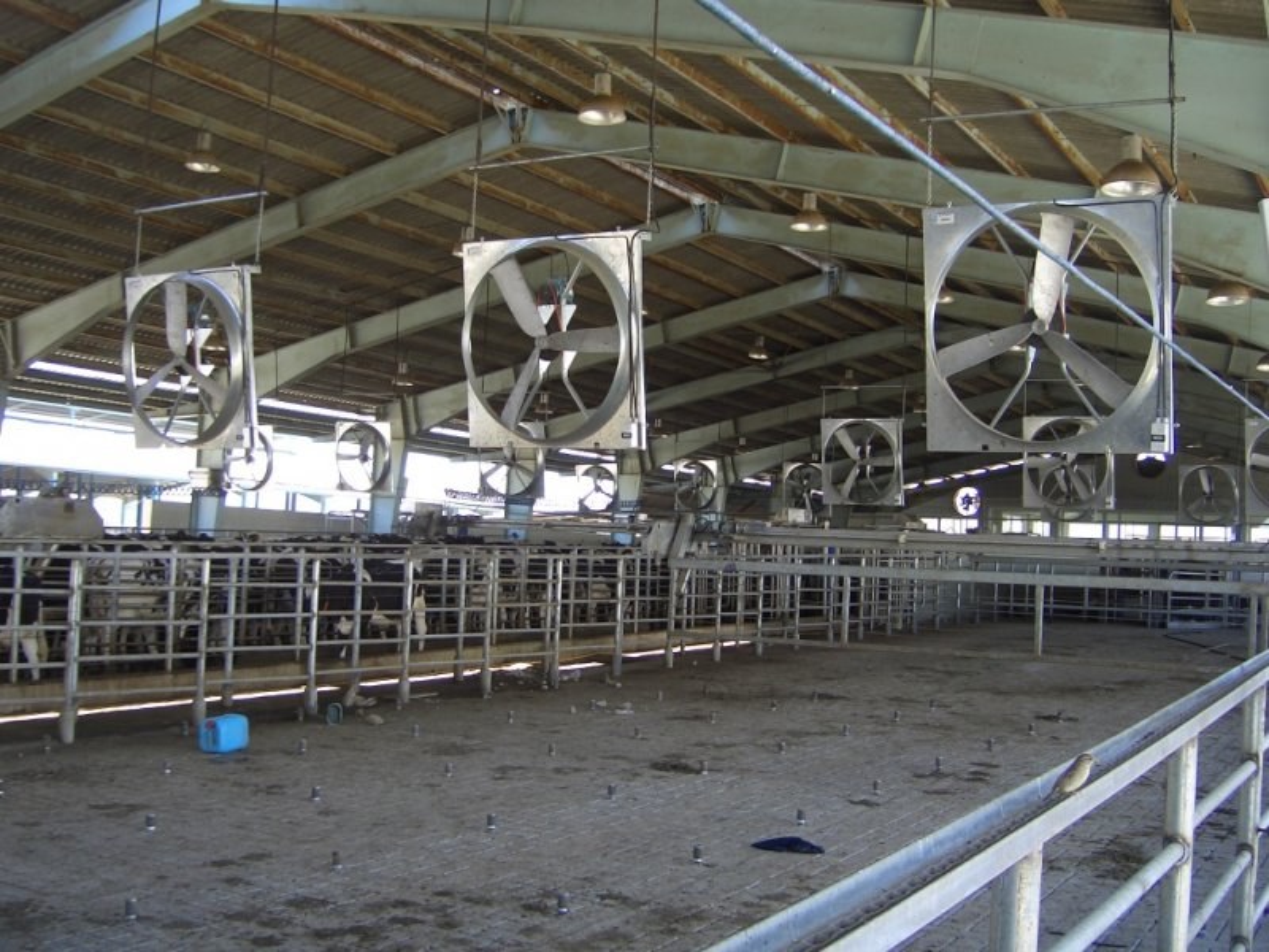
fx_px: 1430
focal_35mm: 39
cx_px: 634
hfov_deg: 47.9
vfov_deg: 36.8
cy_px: 476
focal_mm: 8
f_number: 2.8
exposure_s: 1/80
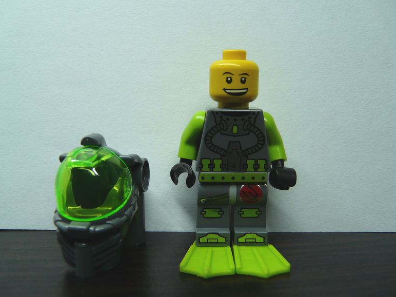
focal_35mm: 29
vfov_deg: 48.2
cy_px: 148
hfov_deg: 61.6
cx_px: 191
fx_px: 332
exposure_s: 1/80
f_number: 2.8
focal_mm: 4.6
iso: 100
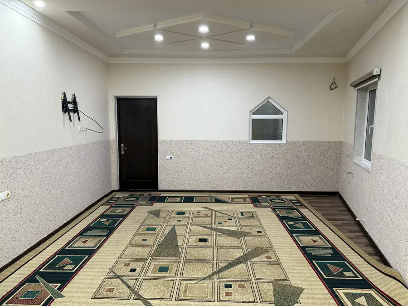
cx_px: 204
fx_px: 283
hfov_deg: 71.6
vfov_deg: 56.8
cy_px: 153
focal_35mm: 24
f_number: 1.78
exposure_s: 1/50
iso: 160
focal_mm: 6.76
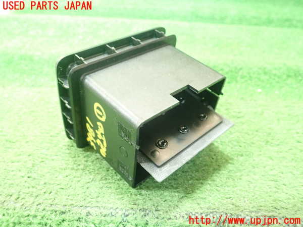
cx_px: 152
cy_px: 114
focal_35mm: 30
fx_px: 263
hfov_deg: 60.0
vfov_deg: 46.8
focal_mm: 5.5
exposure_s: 1/80
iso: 800
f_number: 2.3
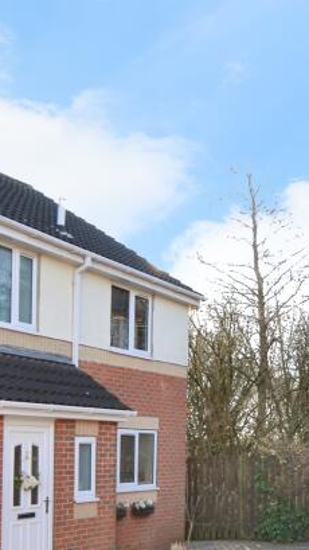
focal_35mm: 43
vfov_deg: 46.5
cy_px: 353
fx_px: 631
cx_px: 239
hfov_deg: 27.1
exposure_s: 1/160
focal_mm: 11
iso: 100
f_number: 4
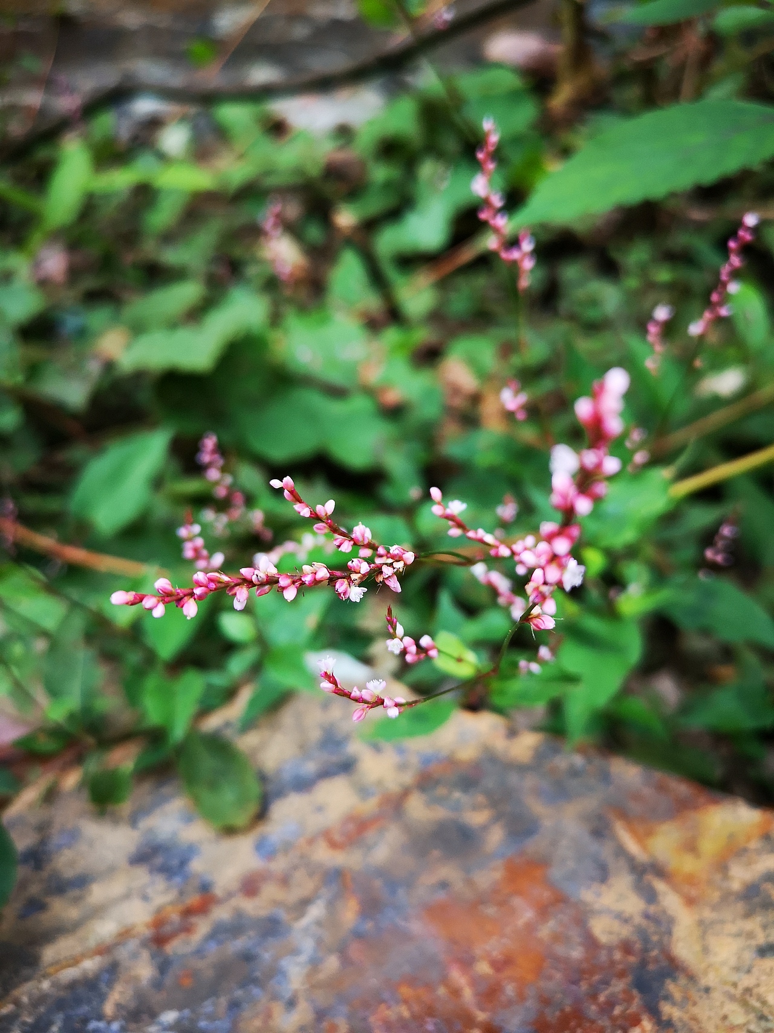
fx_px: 805
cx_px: 387
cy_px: 516
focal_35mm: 27
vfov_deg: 65.3
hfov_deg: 51.3
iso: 250
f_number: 1.8
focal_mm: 3.95
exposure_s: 1/900
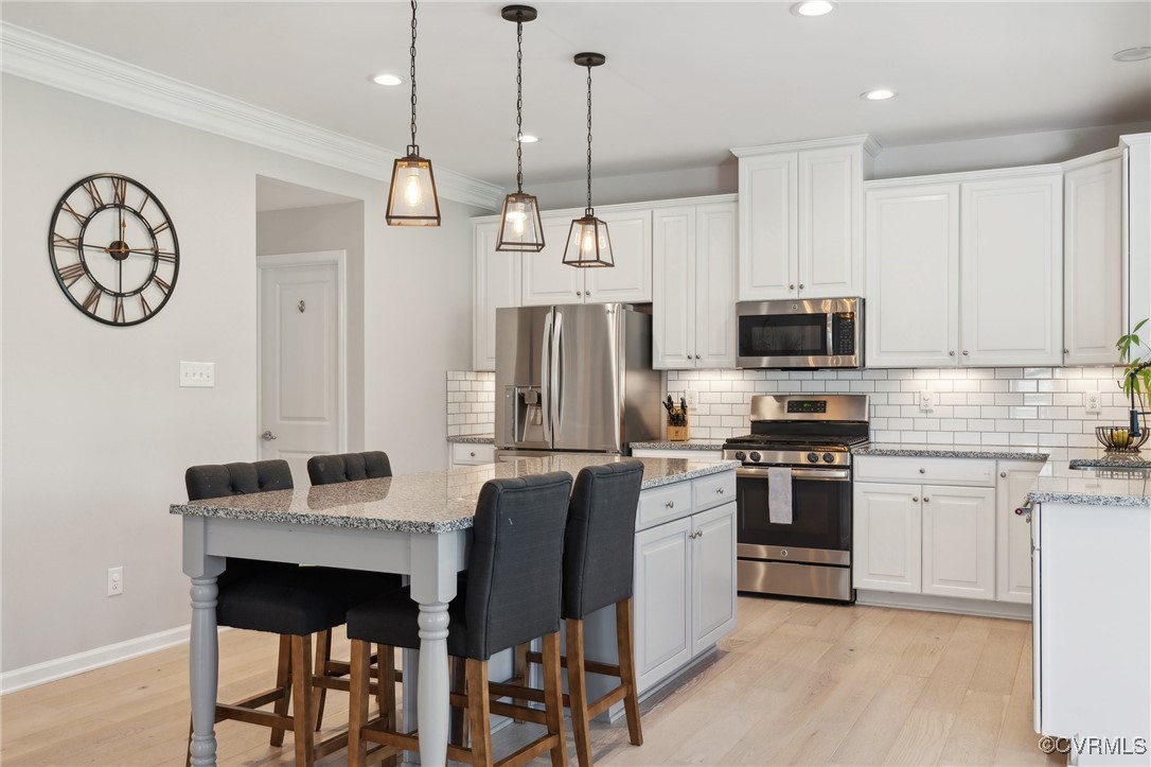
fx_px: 991
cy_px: 384
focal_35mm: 31
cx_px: 576
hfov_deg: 60.3
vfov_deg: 42.3
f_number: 7.1
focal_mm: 31
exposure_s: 1/6
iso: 160
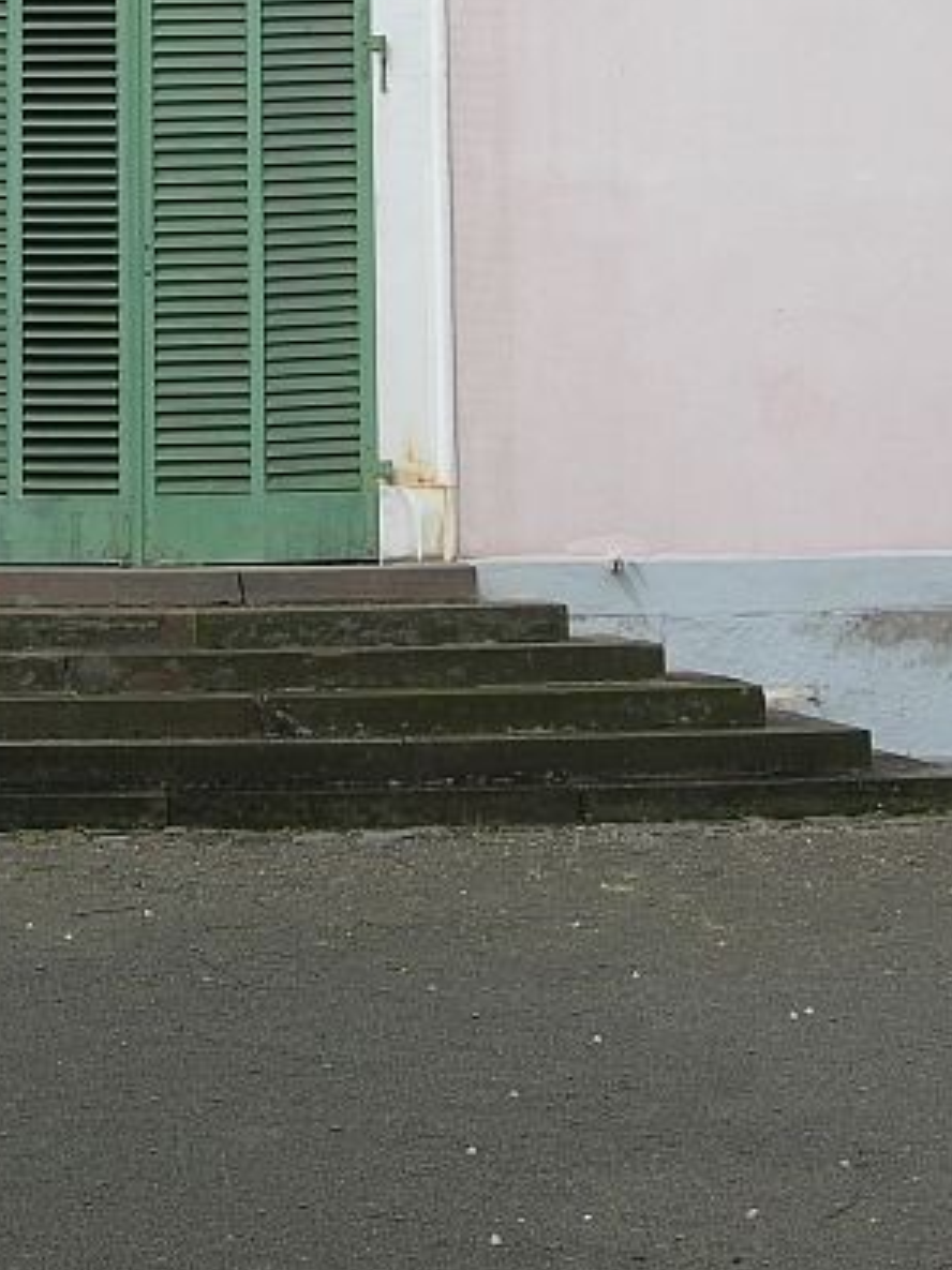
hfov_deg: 18.9
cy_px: 154
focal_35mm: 77
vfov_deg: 24.7
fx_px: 2825
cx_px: 148
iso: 50
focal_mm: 7.8
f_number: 4.8
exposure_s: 1/336
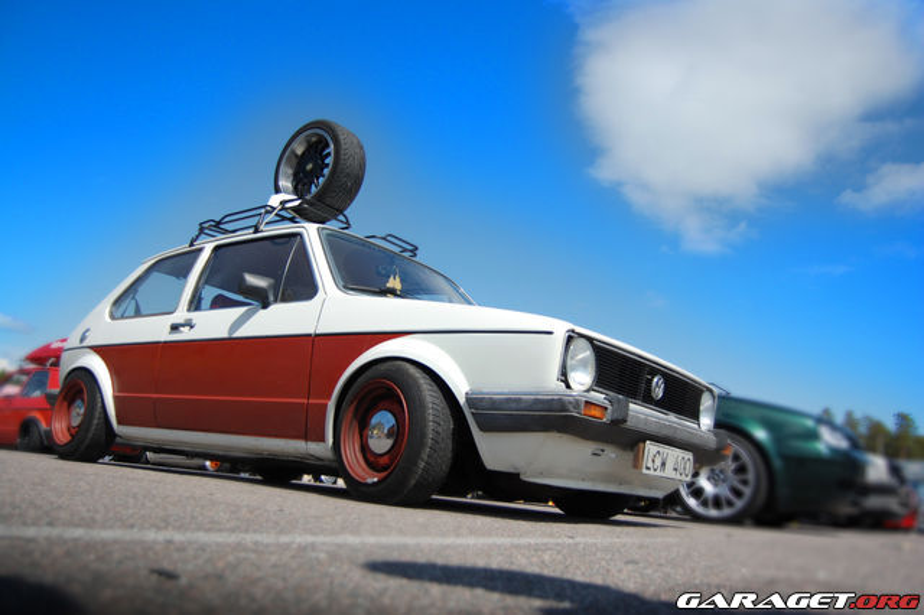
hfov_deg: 64.6
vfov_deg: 45.6
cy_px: 308
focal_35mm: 28
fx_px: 731
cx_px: 462
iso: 200
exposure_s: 1/2500
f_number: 3.5
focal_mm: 19
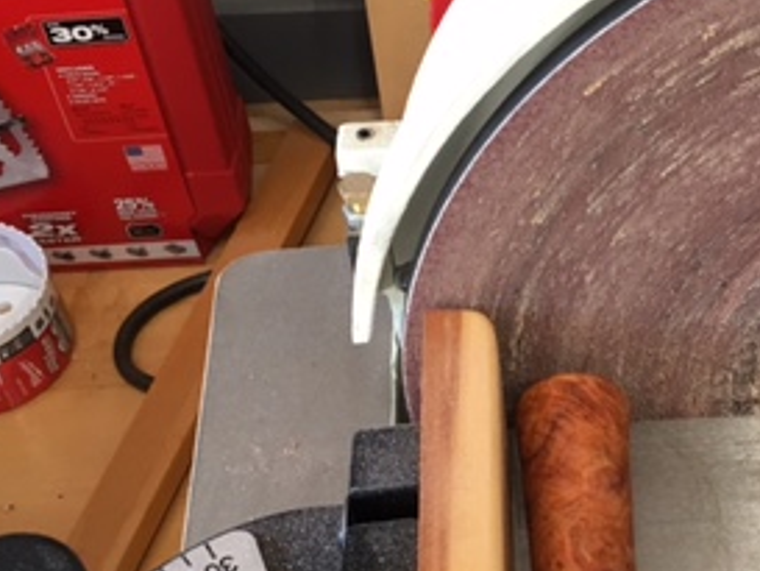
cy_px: 457
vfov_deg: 21.4
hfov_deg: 27.7
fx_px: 1494
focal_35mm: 68
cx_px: 649
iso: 40
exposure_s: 1/30
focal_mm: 4.15
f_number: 2.2
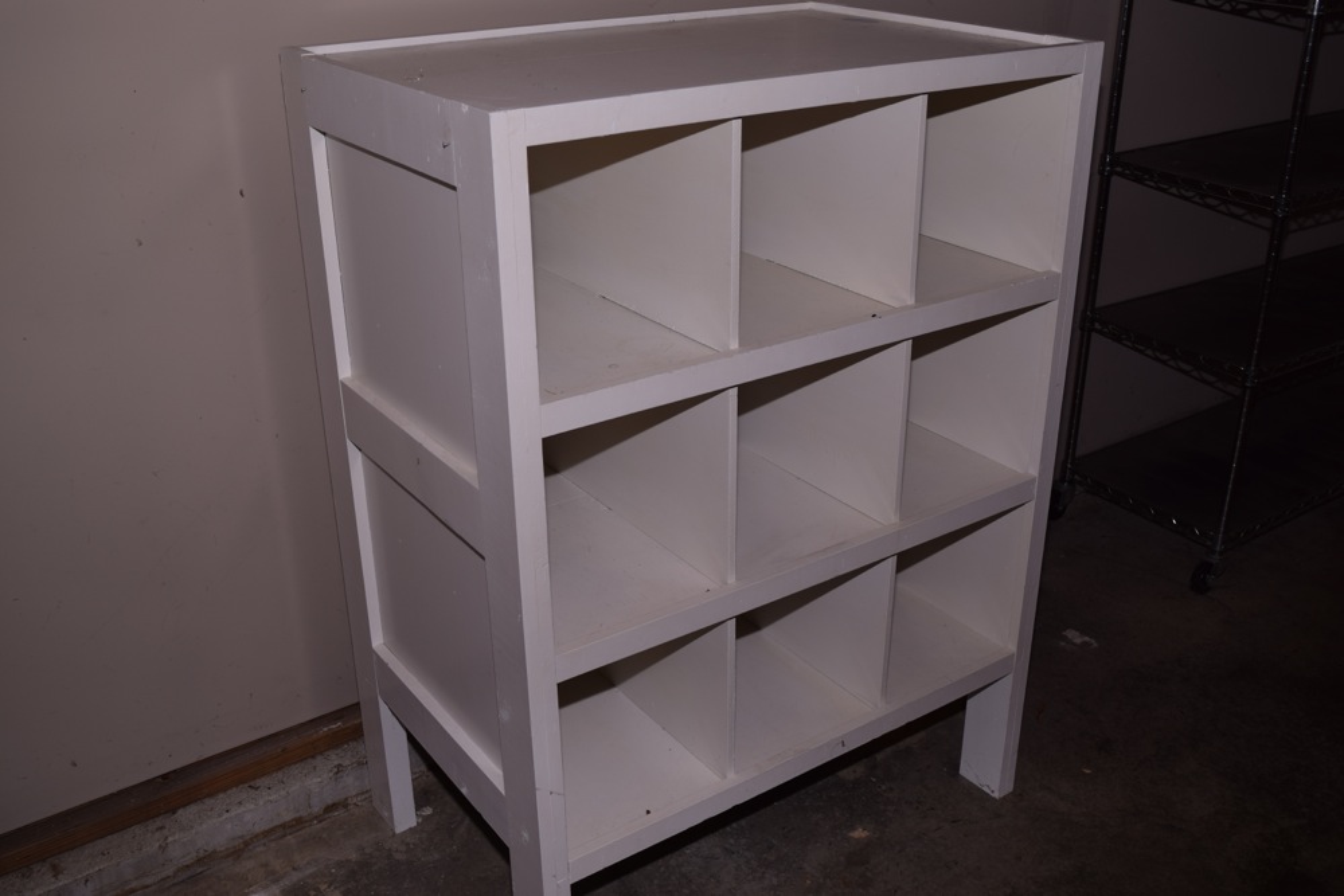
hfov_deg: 53.1
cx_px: 672
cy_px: 448
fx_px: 1344
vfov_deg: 36.9
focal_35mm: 36
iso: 100
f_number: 6.3
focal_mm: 24
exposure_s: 1/60
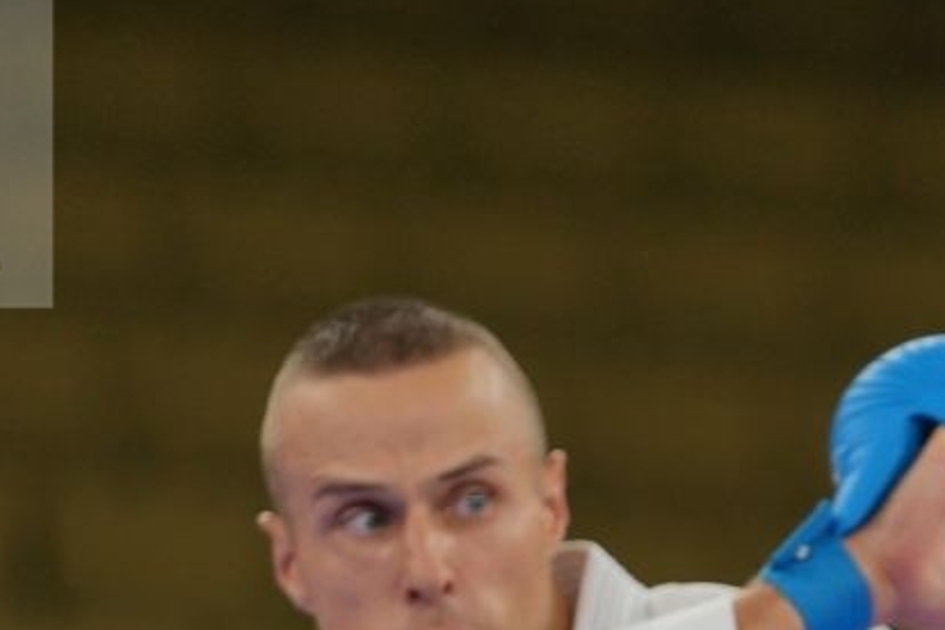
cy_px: 908
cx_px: 1388
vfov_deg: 1.6
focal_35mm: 857
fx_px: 22494
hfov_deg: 2.4
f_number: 2.8
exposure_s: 1/1000
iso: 500
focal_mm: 197
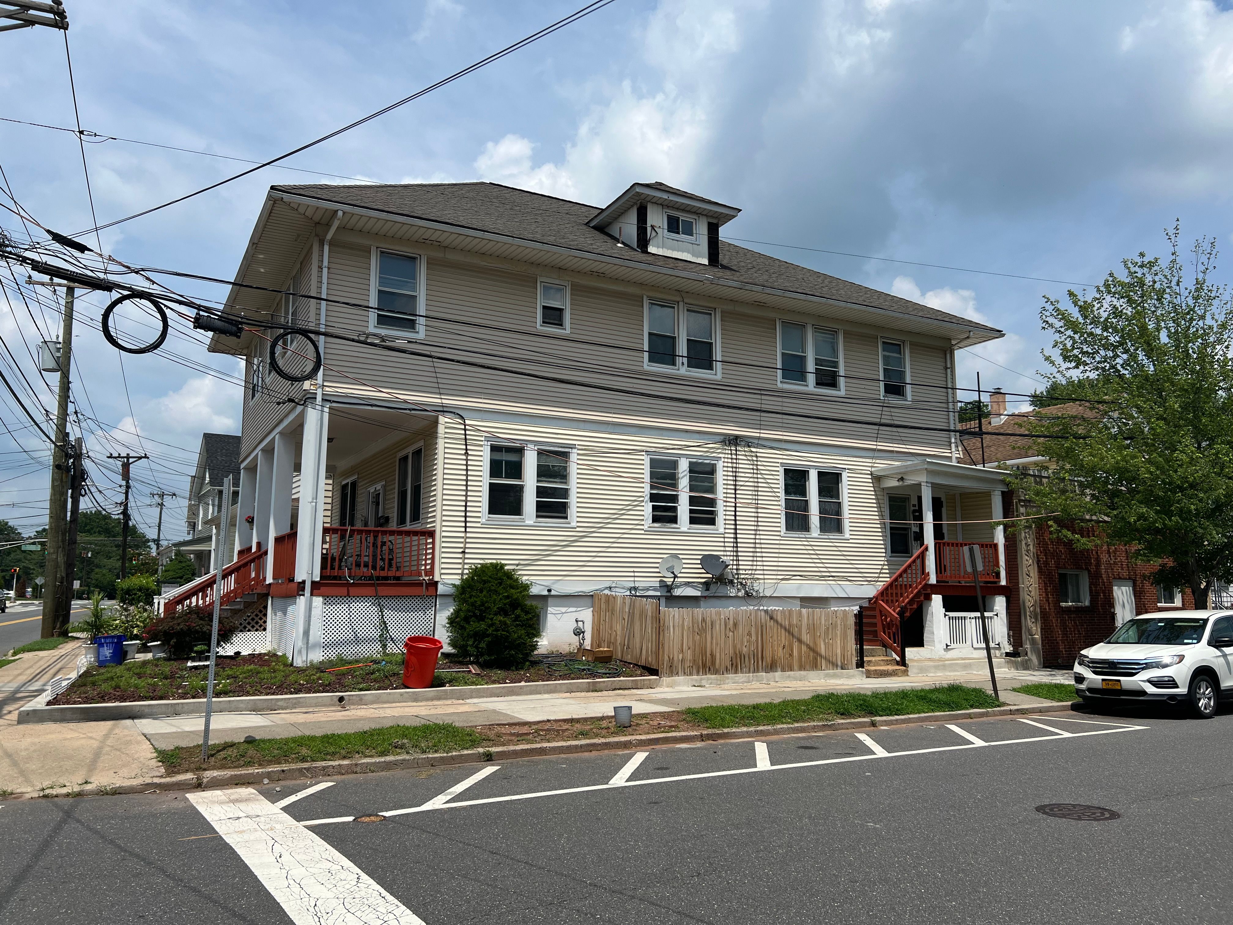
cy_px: 462
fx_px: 926
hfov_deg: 67.3
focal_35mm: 26
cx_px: 616
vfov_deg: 53.1
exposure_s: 1/6579
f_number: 1.5
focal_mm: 5.7
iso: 50
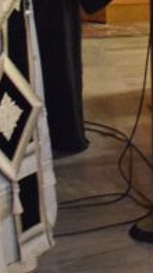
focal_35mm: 160
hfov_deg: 7.3
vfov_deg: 13.3
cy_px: -5
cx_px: 300
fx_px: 1156
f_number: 3.5
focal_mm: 20
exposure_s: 1/60
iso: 5600
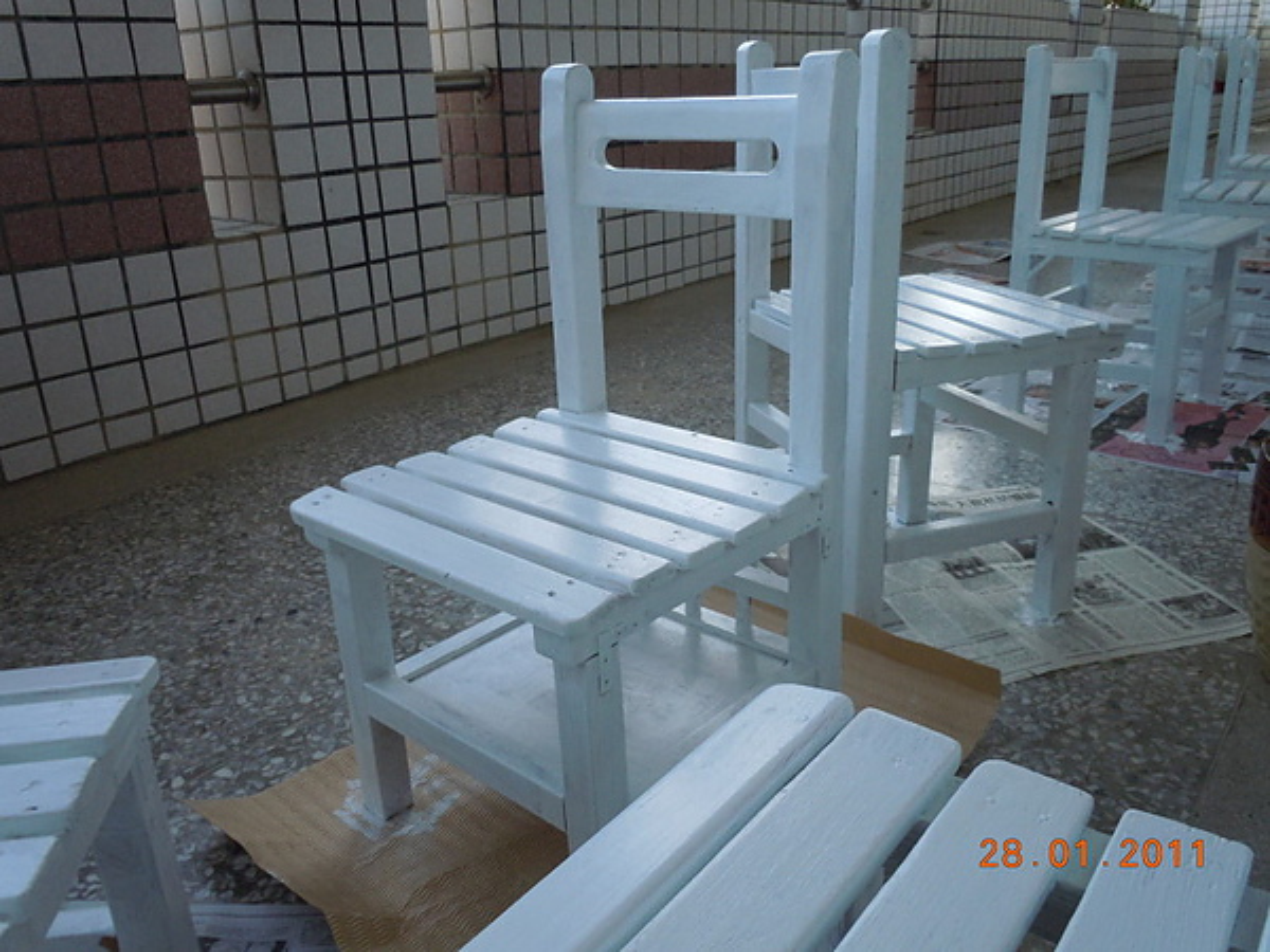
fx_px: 1027
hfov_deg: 63.4
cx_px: 635
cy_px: 476
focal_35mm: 28
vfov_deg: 49.7
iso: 400
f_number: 3.7
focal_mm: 5
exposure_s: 1/640
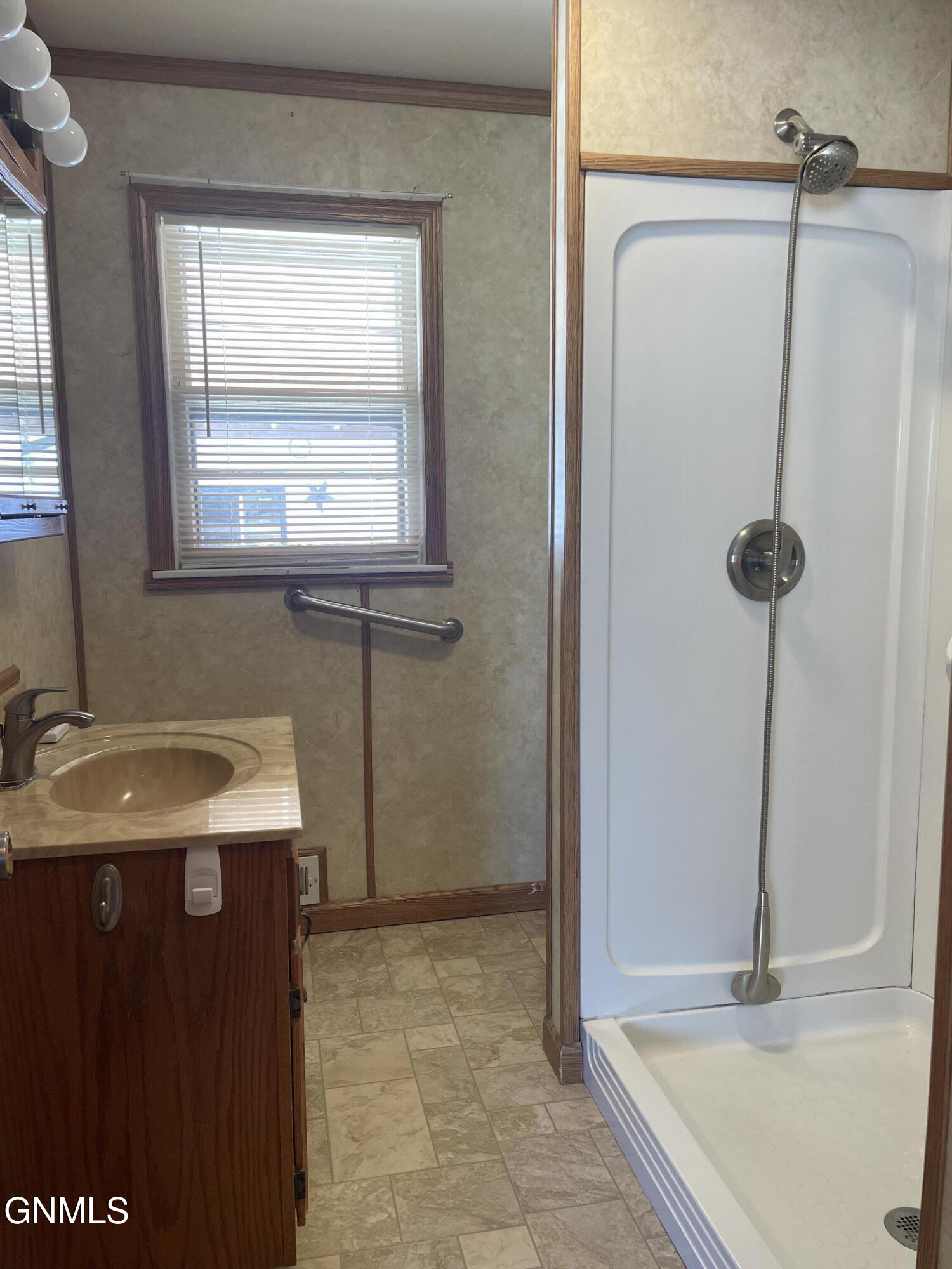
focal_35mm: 26
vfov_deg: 67.3
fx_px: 953
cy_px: 634
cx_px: 476
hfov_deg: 53.1
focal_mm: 4.2
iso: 64
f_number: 1.6
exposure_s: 1/60
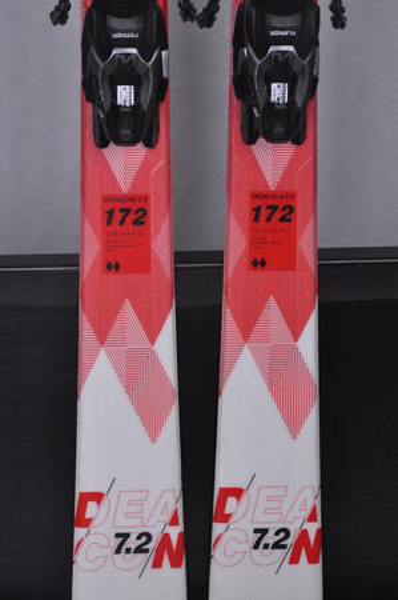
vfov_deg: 17.1
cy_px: 300
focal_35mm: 120
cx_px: 199
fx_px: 1994
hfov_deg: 11.4
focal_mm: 80
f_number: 9.5
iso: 3200
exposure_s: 1/125
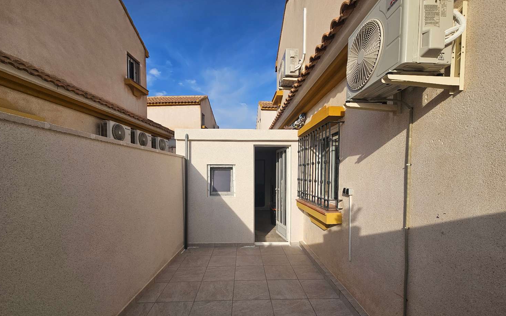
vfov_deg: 78.2
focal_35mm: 14
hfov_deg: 105.3
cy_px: 181
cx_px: 253
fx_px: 193
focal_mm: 2.2
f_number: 2.2
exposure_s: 1/2890
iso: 50
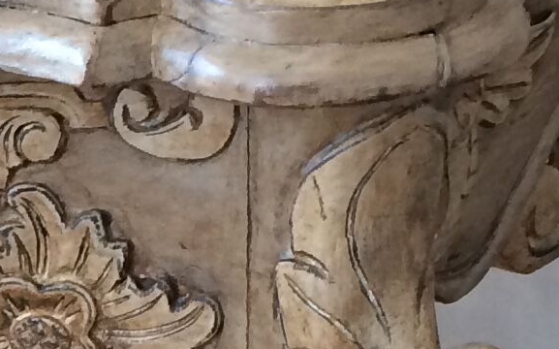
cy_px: 647
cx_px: -260
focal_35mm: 174
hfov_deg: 11.6
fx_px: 2650
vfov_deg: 7.3
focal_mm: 4.15
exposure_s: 1/33
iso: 125
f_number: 2.2
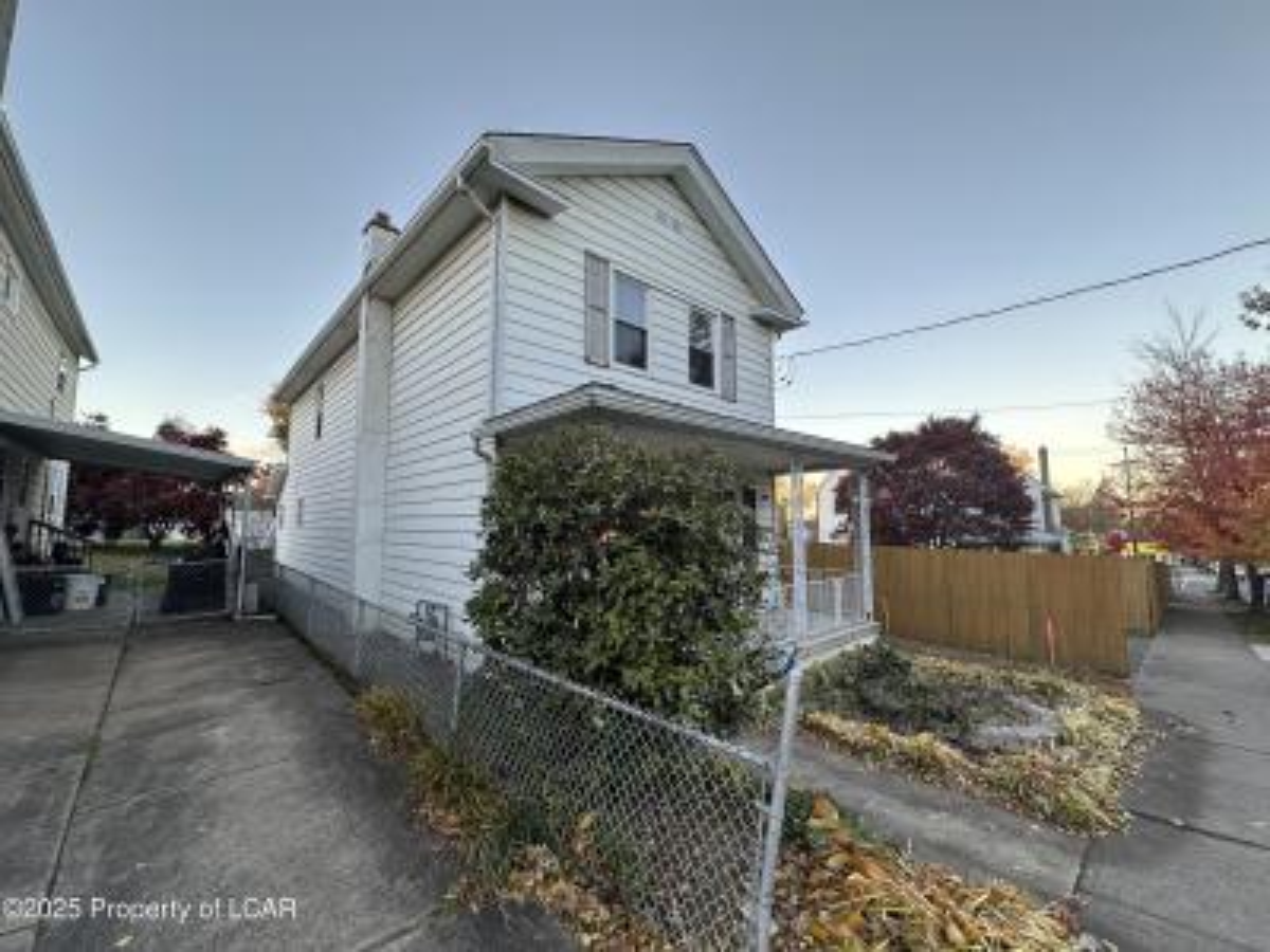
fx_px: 514
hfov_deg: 102.1
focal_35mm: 14
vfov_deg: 85.7
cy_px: 476
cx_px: 635
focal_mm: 2.22
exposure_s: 1/99
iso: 50
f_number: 2.2
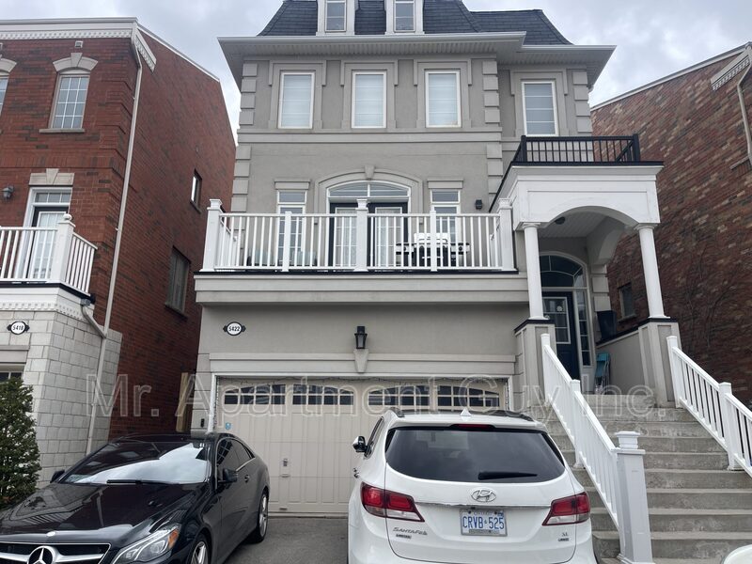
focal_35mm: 25
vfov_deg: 54.9
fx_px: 543
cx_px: 376
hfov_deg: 69.4
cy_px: 282
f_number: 1.6
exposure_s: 1/1188
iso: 32
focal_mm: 5.1
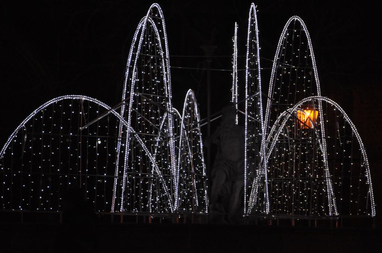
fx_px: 1462
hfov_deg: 14.9
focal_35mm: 138
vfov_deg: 9.9
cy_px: 126
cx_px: 191
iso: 2000
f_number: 5.6
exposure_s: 1/250
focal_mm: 92
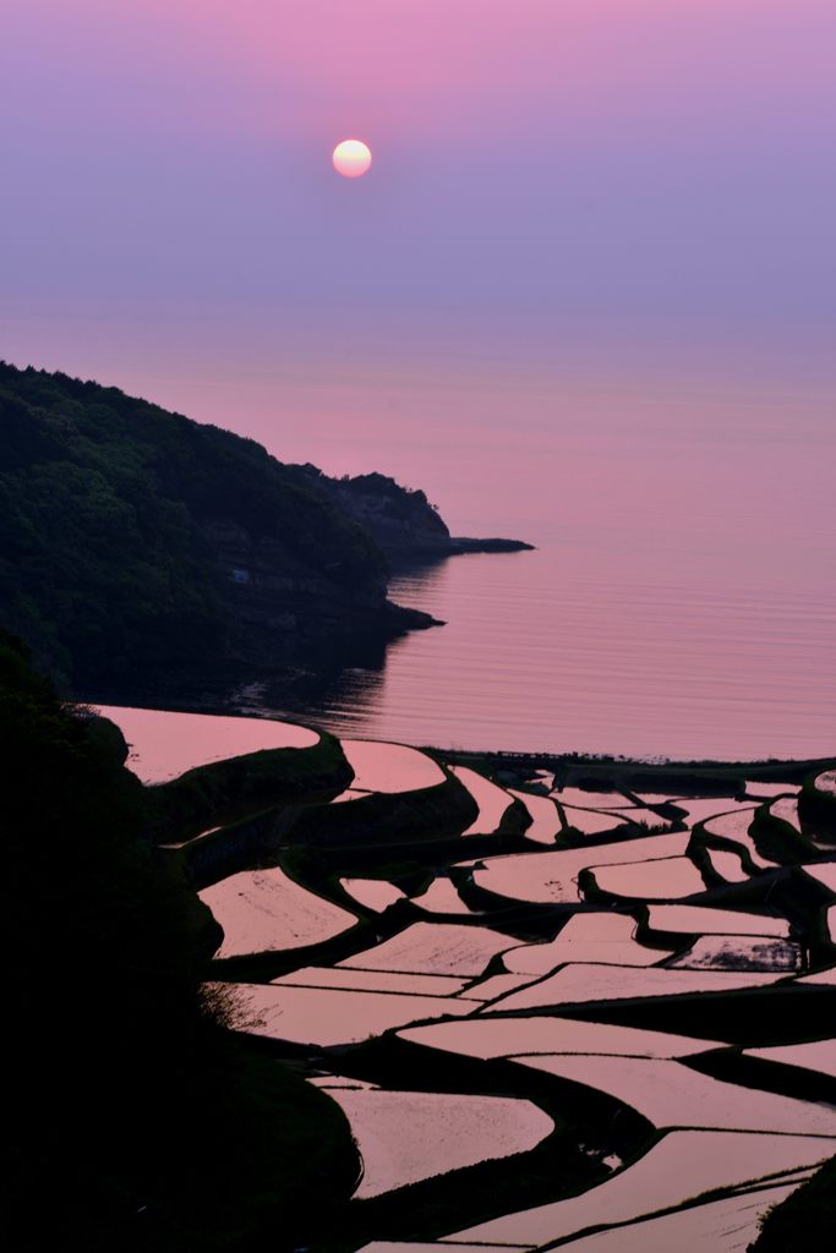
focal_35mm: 122
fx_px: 4248
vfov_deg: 16.8
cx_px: 418
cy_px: 626
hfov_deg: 11.2
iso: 100
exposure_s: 1/50
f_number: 11
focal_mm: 122
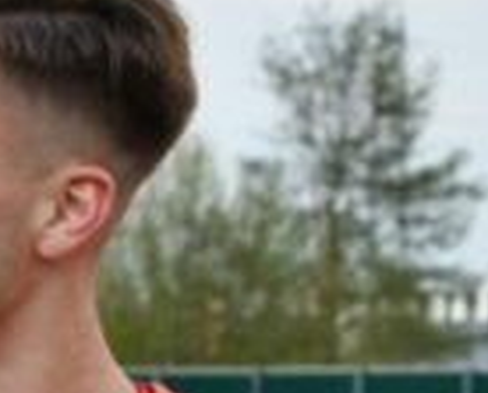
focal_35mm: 416
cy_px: 482
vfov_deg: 3.7
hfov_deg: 4.6
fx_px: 6023
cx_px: -486
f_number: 11
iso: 500
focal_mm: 65
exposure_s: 1/500
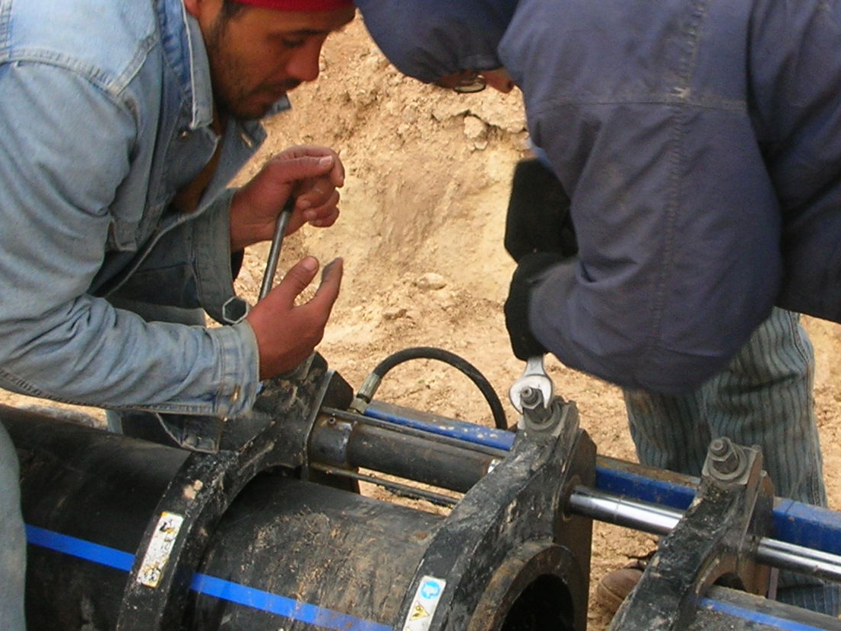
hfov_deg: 23.8
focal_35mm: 82
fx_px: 1993
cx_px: 506
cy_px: 290
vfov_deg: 18.0
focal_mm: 5.8
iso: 50
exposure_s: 1/35.2
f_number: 3
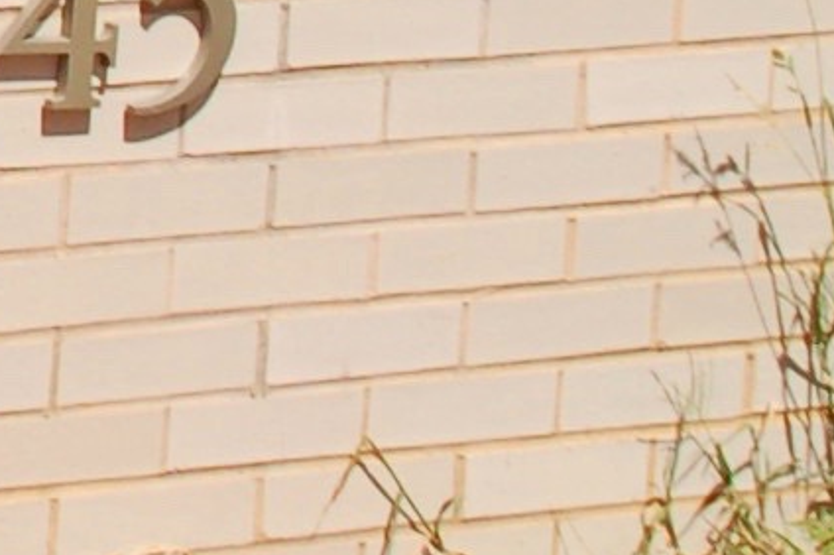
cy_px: -622
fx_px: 6898
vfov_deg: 4.5
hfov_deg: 6.6
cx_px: -1003
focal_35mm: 298
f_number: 7.1
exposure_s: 1/1600
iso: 400
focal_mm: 28
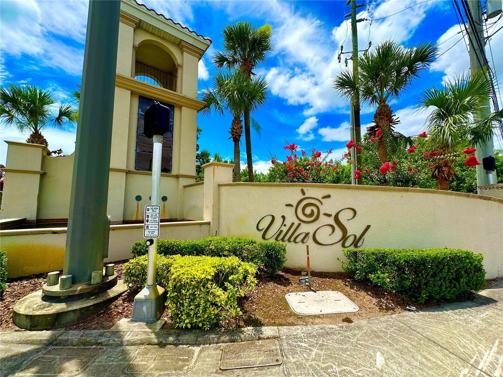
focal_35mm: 14
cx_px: 252
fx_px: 203
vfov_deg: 85.7
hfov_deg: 102.1
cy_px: 188
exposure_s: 1/1887
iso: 40
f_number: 2.2
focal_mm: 2.22
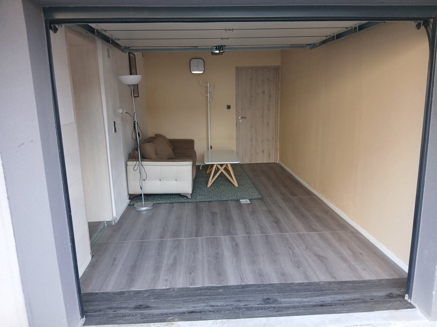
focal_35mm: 26
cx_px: 218
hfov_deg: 67.3
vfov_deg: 53.1
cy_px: 164
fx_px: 328
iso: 100
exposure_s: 1/50
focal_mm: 3.98
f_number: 1.8
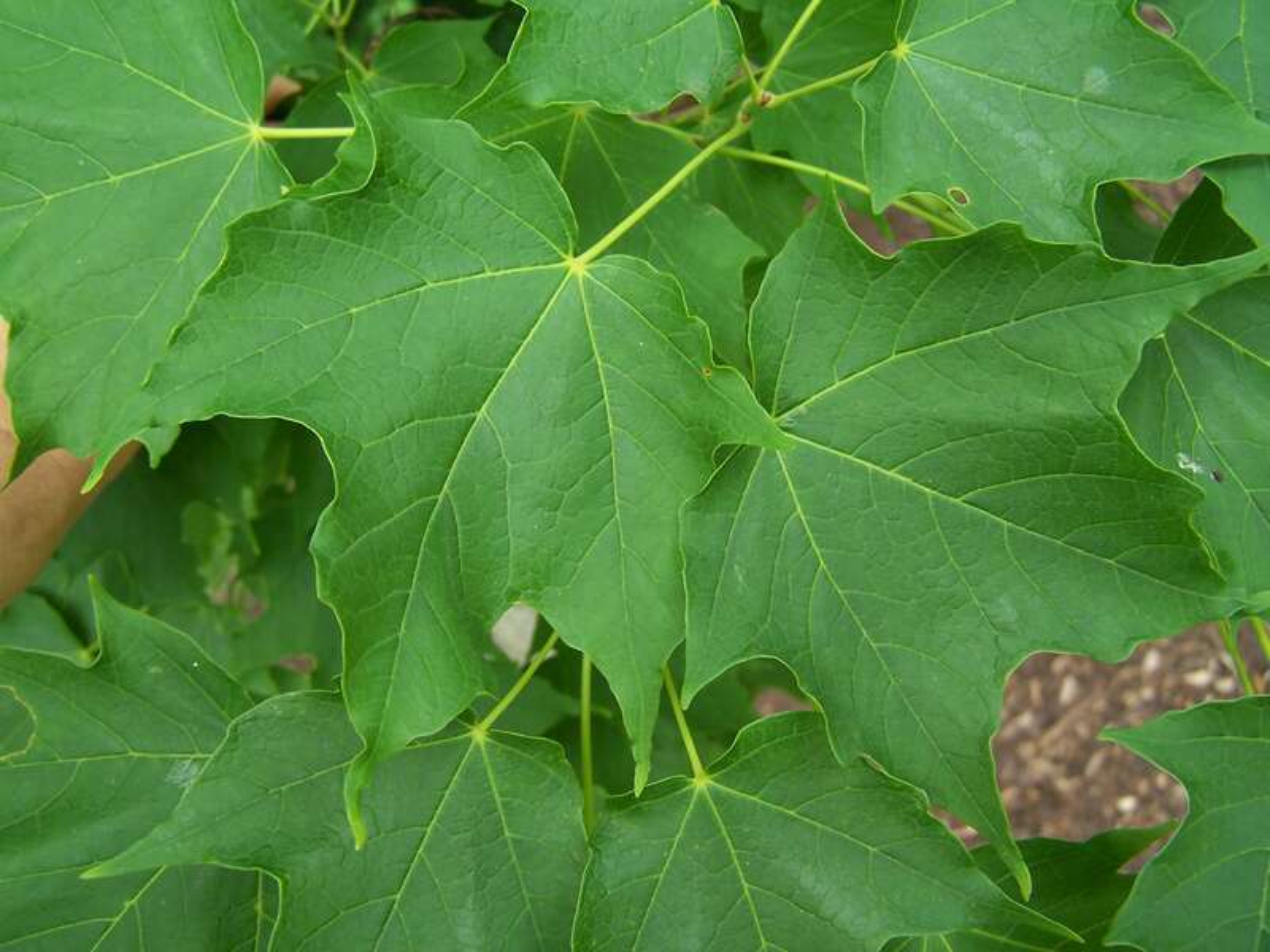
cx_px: 635
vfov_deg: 37.7
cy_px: 476
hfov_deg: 49.0
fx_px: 1394
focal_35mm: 38
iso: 80
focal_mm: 6.3
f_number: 2.8
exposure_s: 1/125
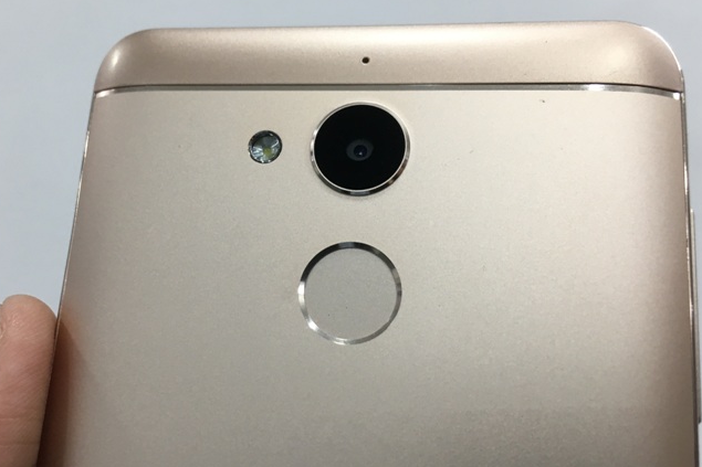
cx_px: 302
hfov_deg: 50.5
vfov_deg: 35.0
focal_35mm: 38
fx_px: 741
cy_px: 220
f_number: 2.2
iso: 50
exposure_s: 1/33
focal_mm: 4.15
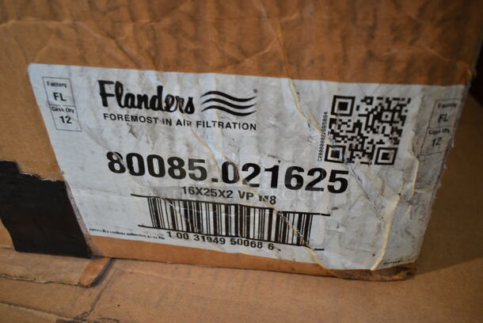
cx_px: 242
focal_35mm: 30
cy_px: 162
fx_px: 403
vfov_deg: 43.7
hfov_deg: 61.9
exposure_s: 1/30
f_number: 3.5
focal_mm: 20
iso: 450
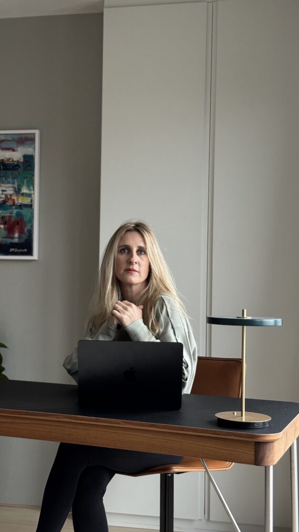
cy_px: 269
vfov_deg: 39.2
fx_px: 747
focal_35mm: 53
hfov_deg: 22.6
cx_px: 114
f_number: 1.78
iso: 640
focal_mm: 6.76
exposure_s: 1/30
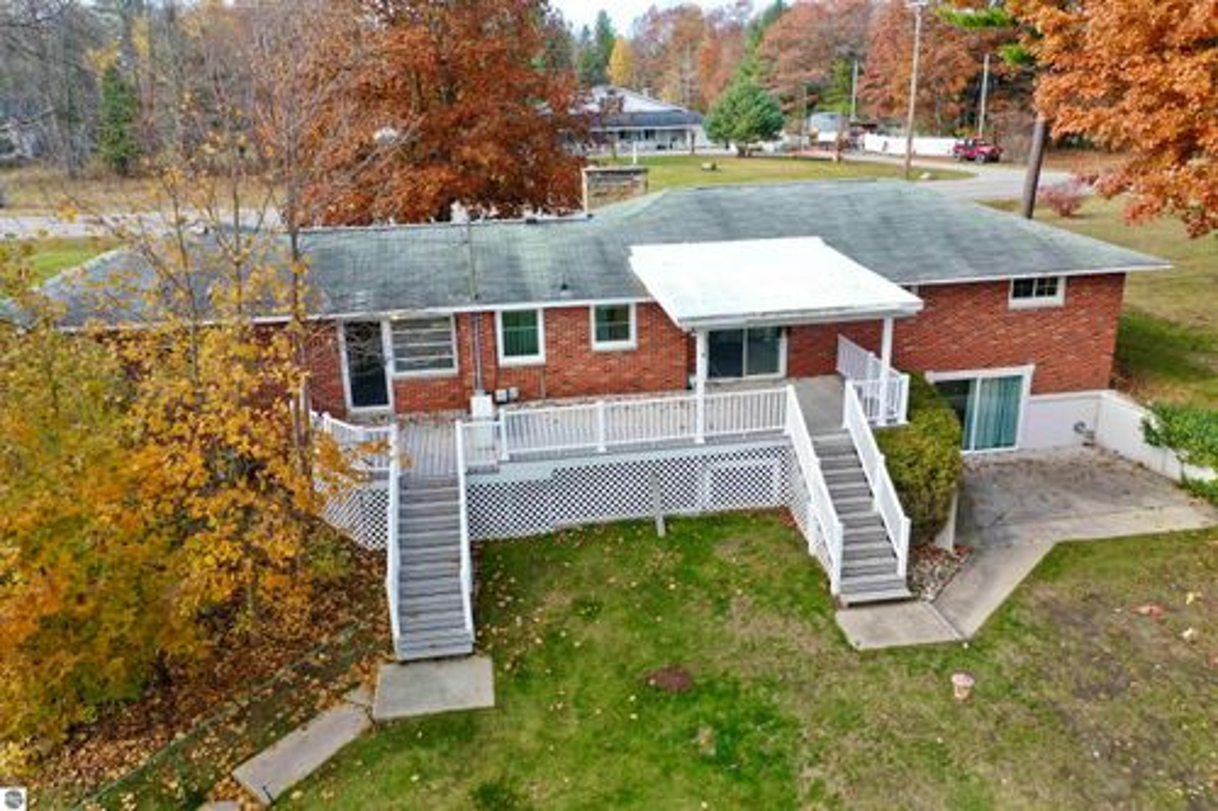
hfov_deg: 65.5
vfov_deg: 46.4
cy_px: 406
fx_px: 947
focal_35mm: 28
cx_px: 609
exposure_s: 1/100
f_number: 4
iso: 100
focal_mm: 10.26
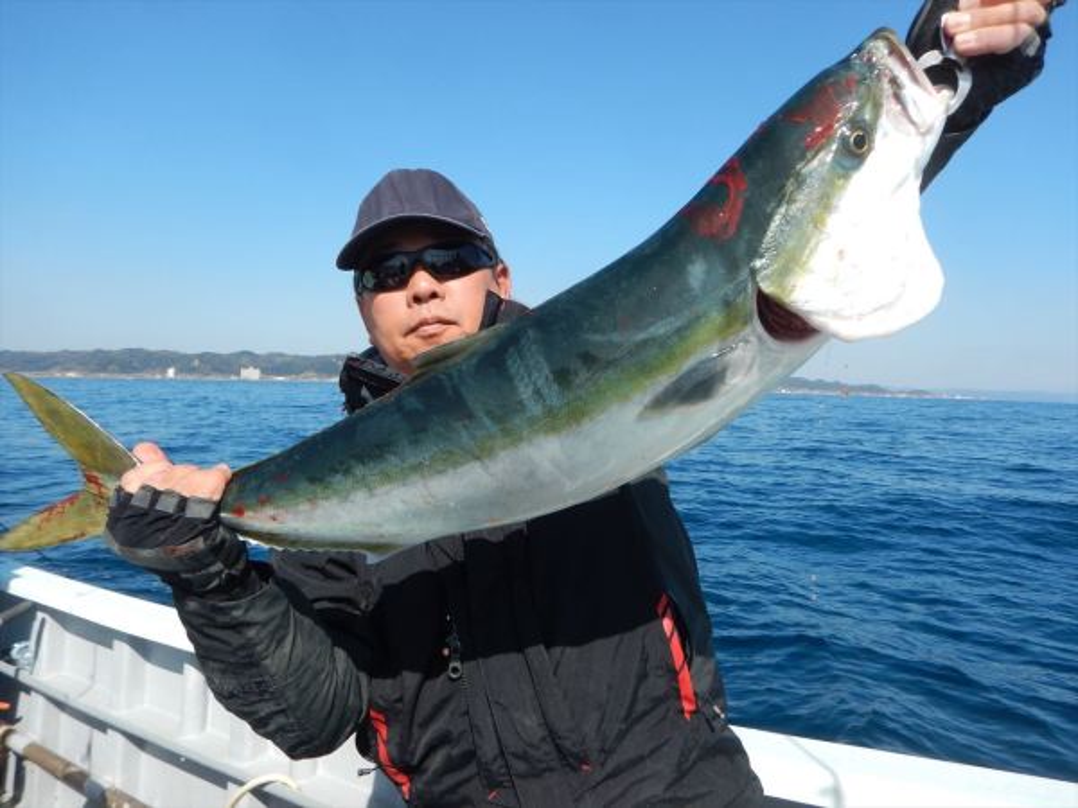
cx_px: 539
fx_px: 747
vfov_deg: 56.8
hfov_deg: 71.6
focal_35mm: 24
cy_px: 404
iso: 125
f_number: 4.1
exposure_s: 1/800
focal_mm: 4.3
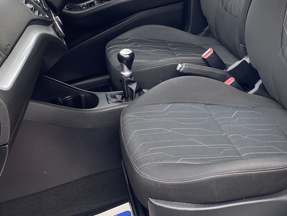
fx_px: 431
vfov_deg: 27.1
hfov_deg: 36.0
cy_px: 21
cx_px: 212
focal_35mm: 52
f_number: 1.8
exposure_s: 1/202
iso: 32
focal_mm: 4.25
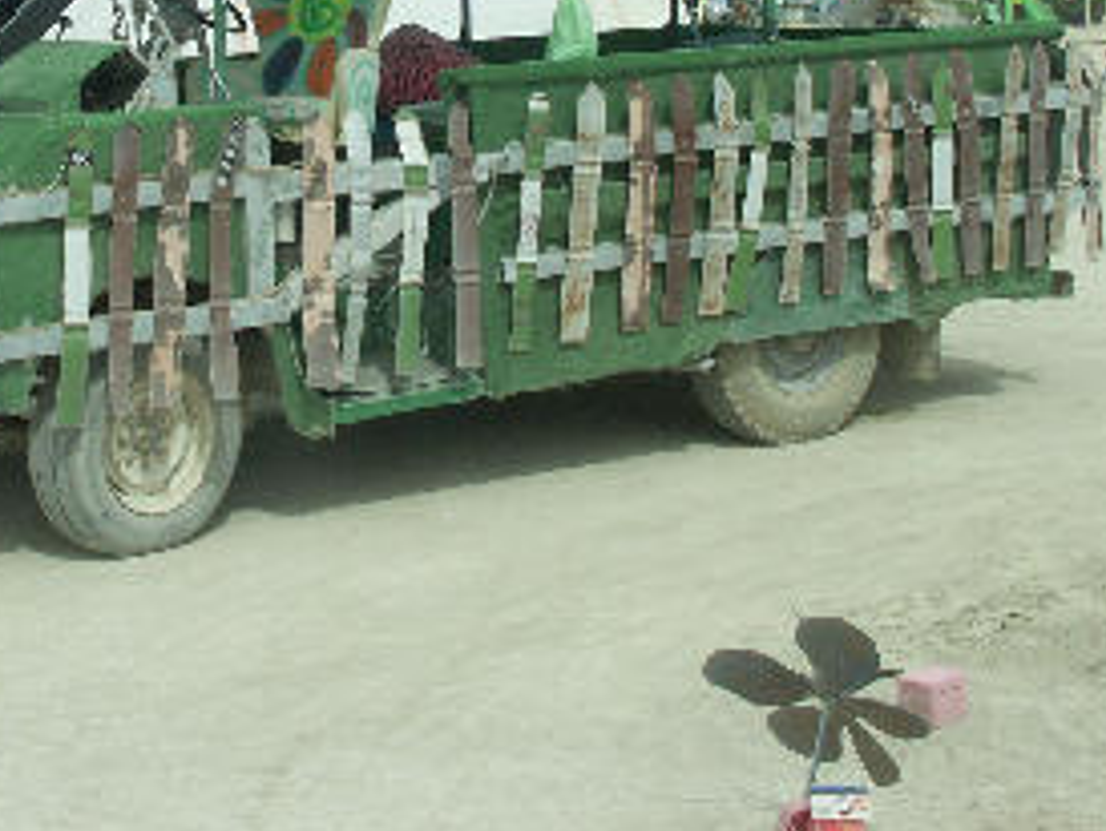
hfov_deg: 27.6
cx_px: 369
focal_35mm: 70
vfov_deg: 20.5
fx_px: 2238
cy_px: 36
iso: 100
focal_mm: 9.36
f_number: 9
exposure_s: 1/500
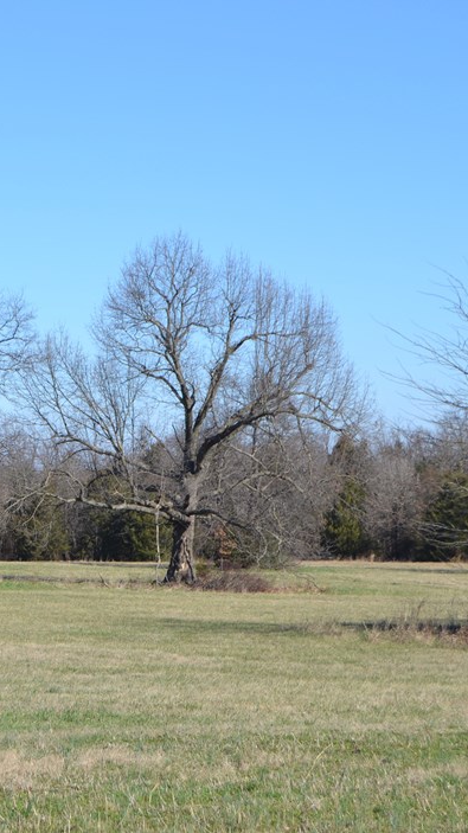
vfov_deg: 21.0
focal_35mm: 102
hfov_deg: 11.7
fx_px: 2252
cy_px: 410
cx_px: -45
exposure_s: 1/250
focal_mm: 42
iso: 100
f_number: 8
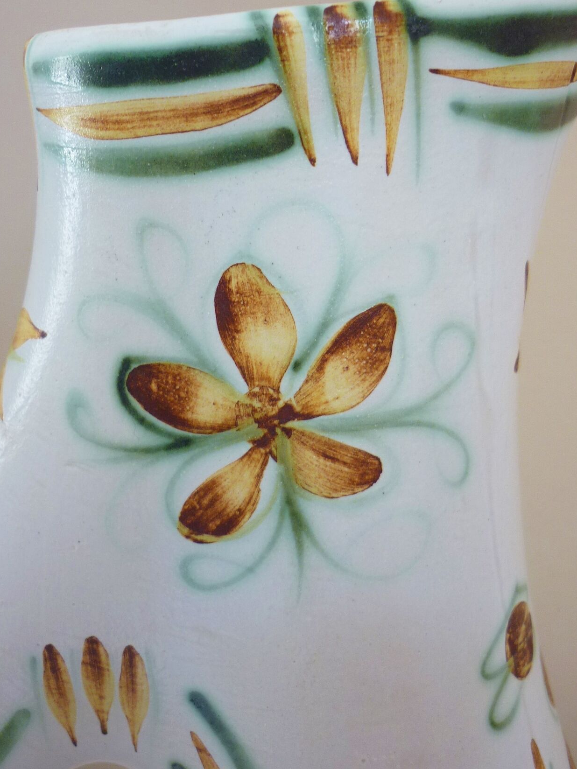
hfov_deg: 35.1
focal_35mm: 41
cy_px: 314
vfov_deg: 45.6
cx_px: 329
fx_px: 911
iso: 125
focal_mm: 5.5
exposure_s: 1/30
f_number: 2.8
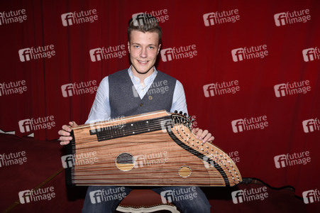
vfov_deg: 35.0
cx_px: 160
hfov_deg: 50.7
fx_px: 338
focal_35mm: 38
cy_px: 106
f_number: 6.3
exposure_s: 1/125
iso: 800
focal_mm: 38
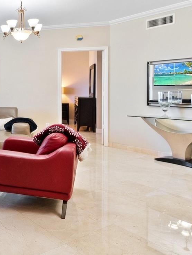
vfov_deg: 58.0
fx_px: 229
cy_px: 106
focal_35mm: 31
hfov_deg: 38.2
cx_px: -16
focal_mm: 10
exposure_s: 1/8
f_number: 8
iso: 200
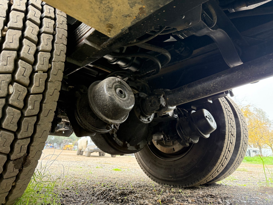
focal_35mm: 24
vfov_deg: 56.8
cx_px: 136
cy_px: 102
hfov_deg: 71.6
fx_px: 189
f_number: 1.78
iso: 200
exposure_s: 1/67
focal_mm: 6.76
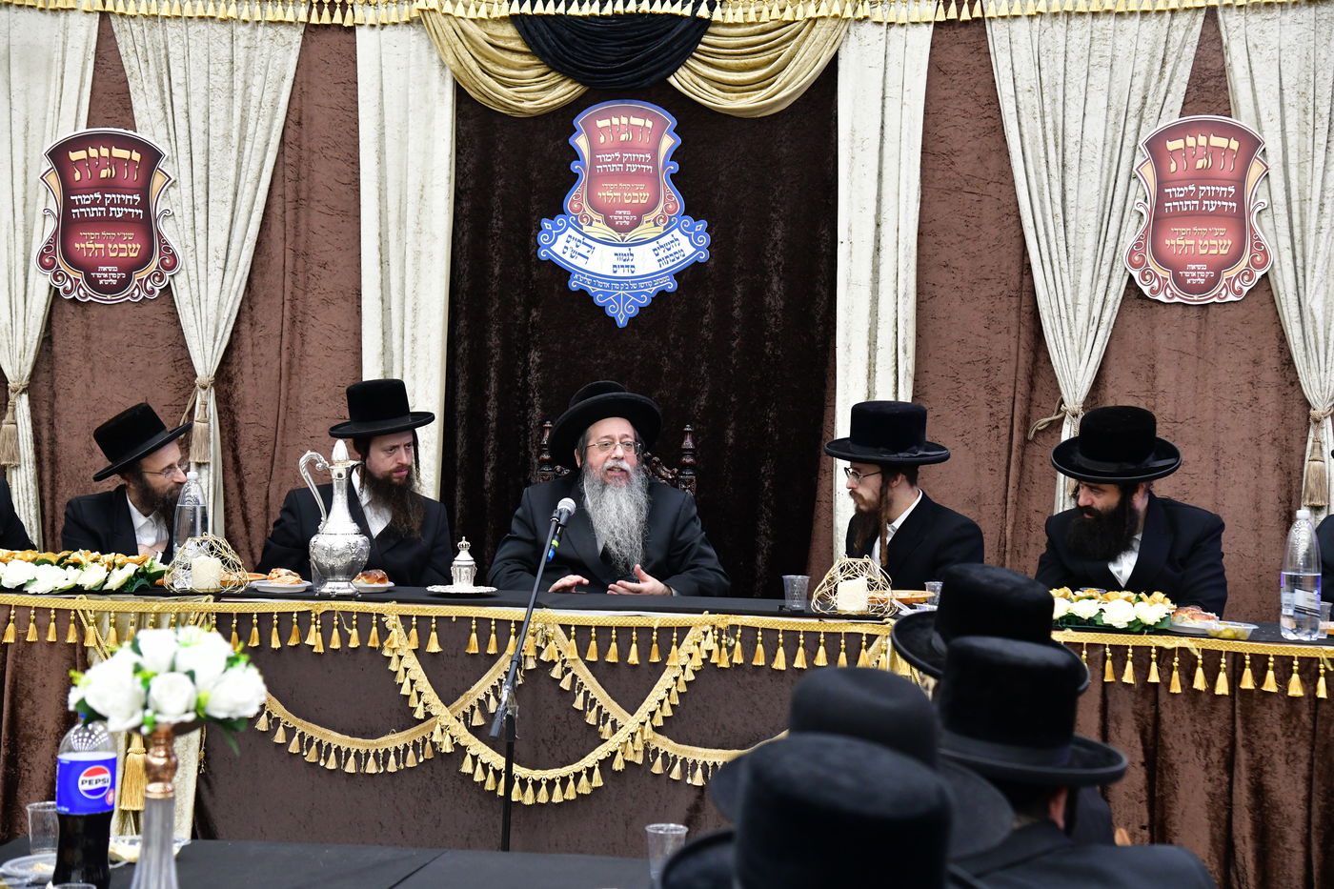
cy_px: 444
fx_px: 2408
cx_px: 667
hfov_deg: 31.0
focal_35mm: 65
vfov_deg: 20.9
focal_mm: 65
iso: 2500
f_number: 5.6
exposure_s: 1/100
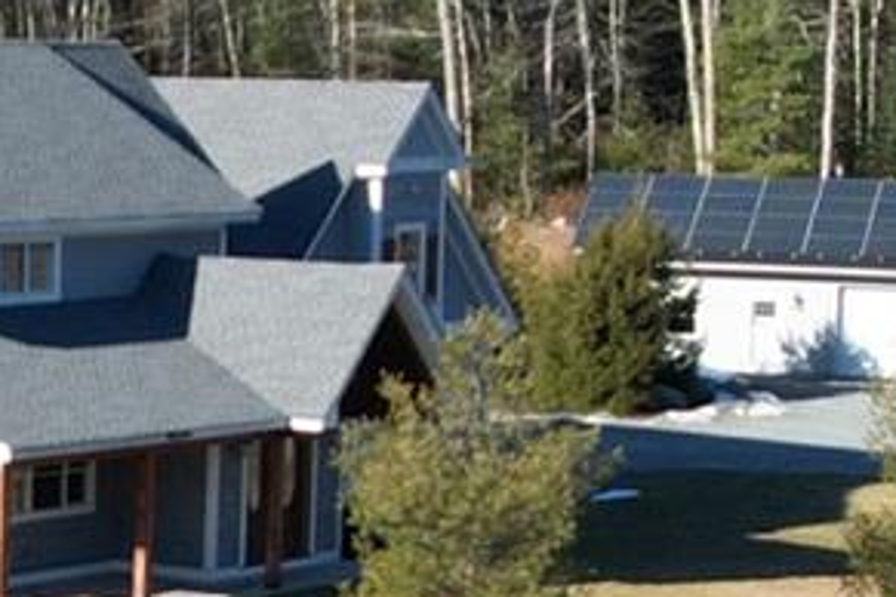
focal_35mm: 155
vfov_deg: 8.8
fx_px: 3857
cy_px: 669
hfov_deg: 13.0
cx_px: -52
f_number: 2.8
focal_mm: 8.38
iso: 100
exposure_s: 1/1000
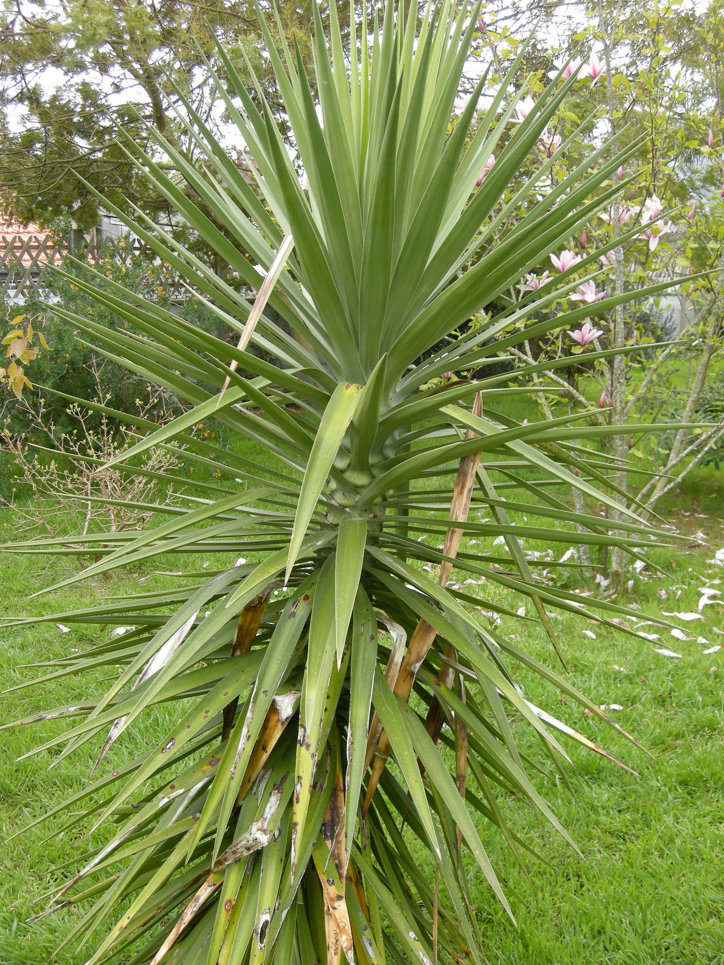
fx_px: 1060
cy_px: 505
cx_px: 347
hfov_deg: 37.7
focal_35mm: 38
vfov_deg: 49.0
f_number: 3.4
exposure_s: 1/87
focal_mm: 7.5
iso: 64
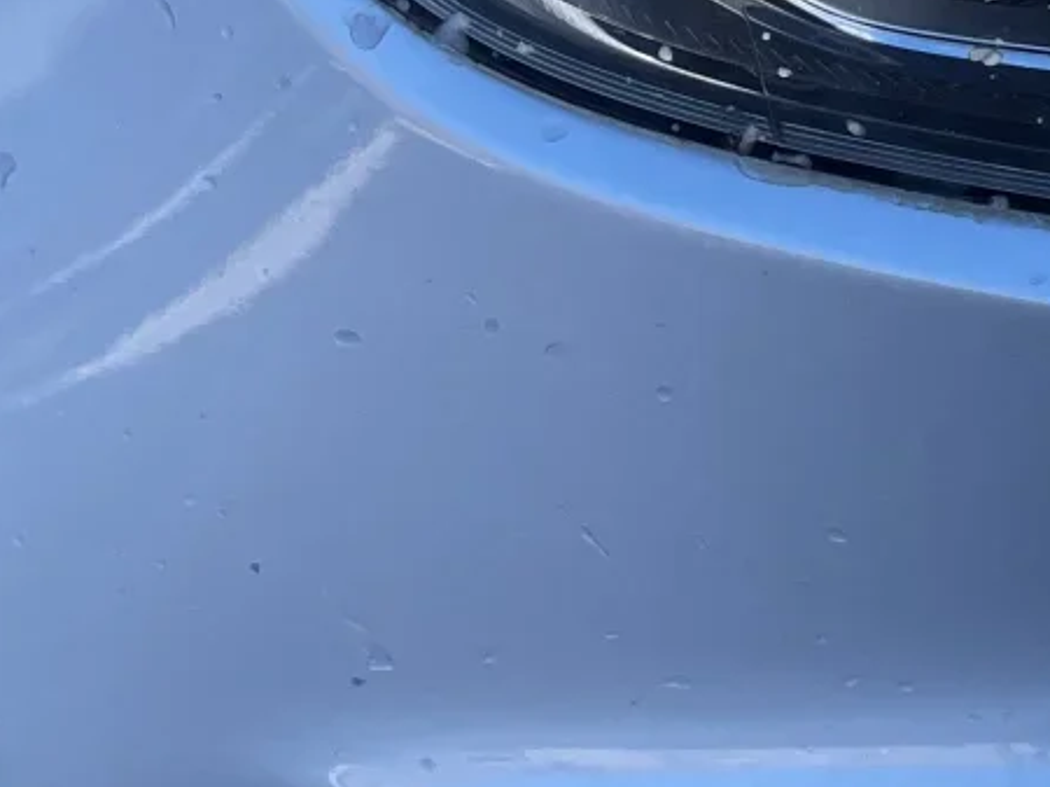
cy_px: -21
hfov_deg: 16.0
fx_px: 3365
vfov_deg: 13.1
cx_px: 1664
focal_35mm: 111
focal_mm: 4.2
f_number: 1.6
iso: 32
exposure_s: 1/769
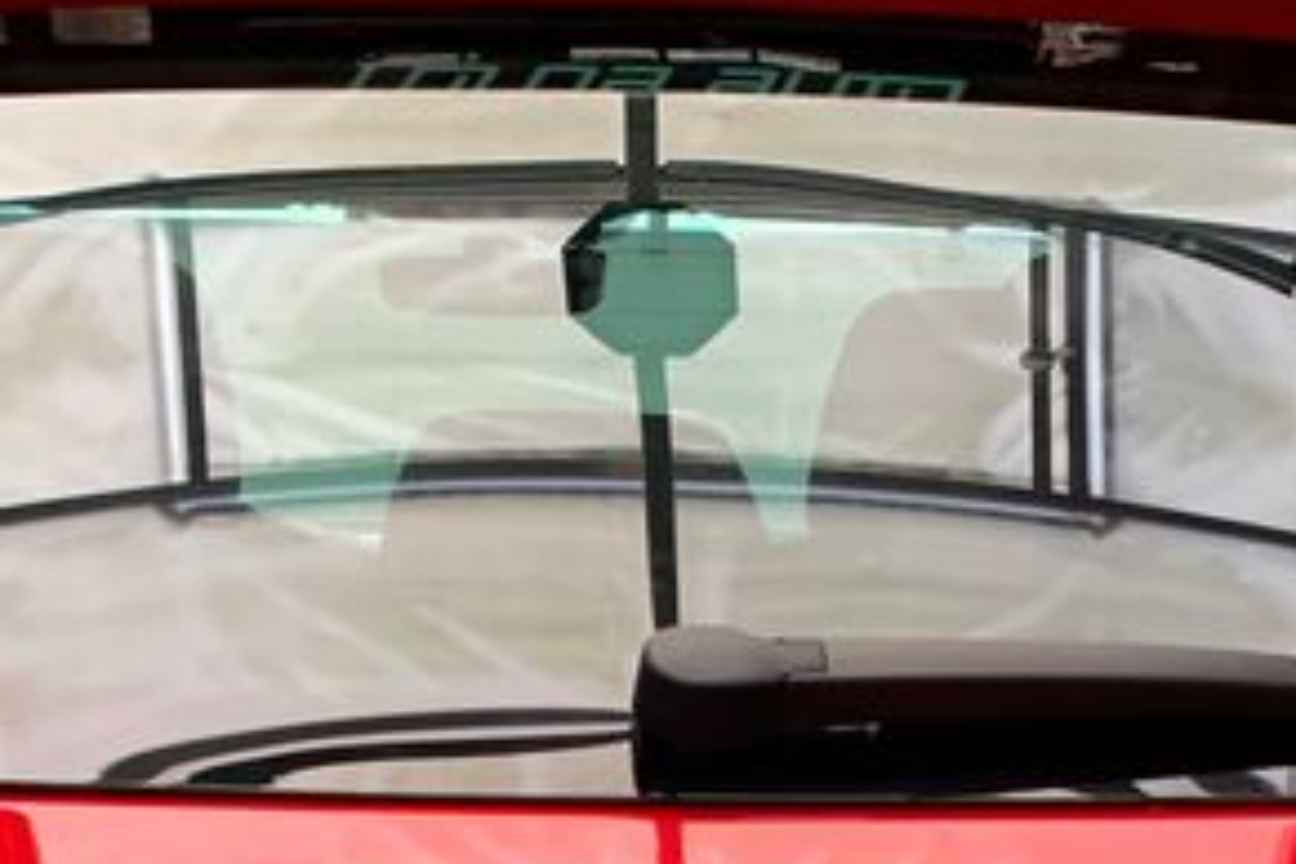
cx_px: 534
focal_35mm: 95
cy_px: 1403
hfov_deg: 21.4
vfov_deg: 13.3
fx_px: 3420
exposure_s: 1/60
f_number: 1.8
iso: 200
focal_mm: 4.25
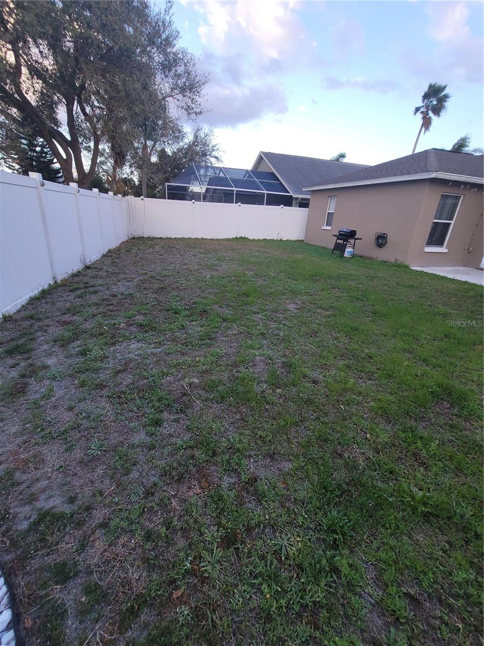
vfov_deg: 106.2
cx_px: 242
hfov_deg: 89.9
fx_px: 242
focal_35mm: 13
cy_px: 323
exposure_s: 1/175
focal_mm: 2.2
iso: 64
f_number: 2.2
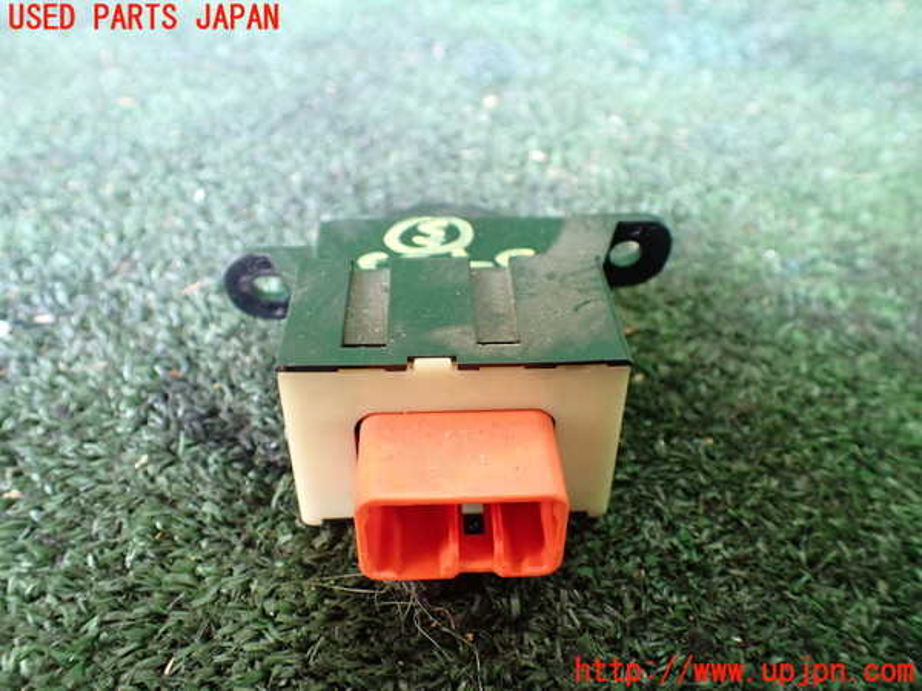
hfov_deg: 60.0
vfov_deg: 46.8
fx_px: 799
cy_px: 346
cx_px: 461
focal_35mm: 30
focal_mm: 5.4
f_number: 2.3
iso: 800
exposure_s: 1/60
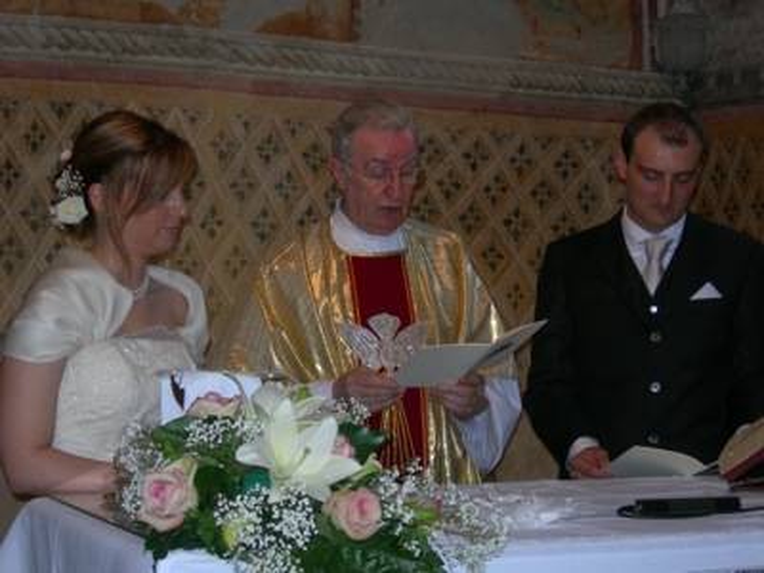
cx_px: 382
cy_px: 286
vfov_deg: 20.4
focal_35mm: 72
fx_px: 1589
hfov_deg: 27.0
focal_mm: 14.9
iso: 106
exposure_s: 1/60.1
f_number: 3.7
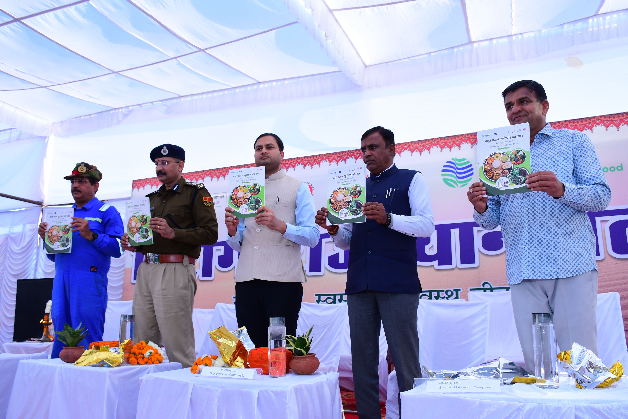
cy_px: 210
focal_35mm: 30
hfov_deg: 61.9
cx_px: 314
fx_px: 523
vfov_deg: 43.6
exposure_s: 1/160
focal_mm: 20
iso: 320
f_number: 5.6
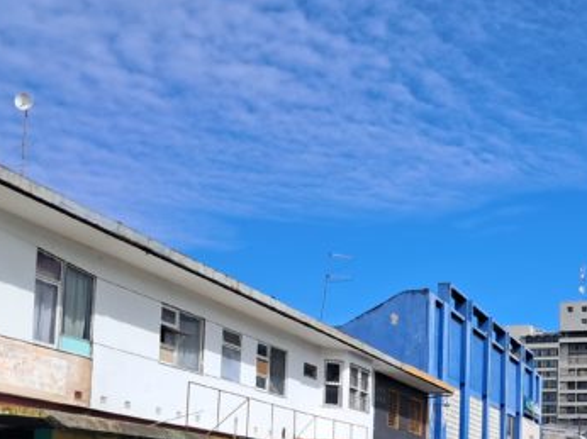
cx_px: 497
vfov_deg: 23.6
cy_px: 417
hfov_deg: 31.1
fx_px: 1017
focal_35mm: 60
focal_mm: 4
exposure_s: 1/894
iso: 50
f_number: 1.8
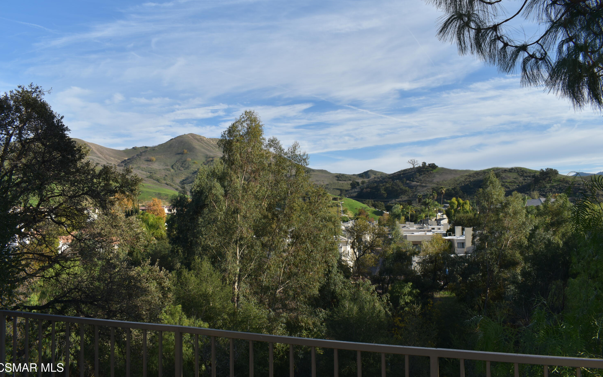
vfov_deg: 44.5
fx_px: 460
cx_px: 302
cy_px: 182
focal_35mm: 28
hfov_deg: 66.5
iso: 100
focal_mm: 18
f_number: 9
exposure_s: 1/200
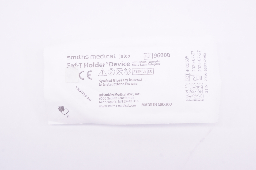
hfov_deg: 29.9
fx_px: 479
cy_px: 85
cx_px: 128
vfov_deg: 20.1
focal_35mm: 68
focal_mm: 45
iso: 400
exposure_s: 1/20
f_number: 11
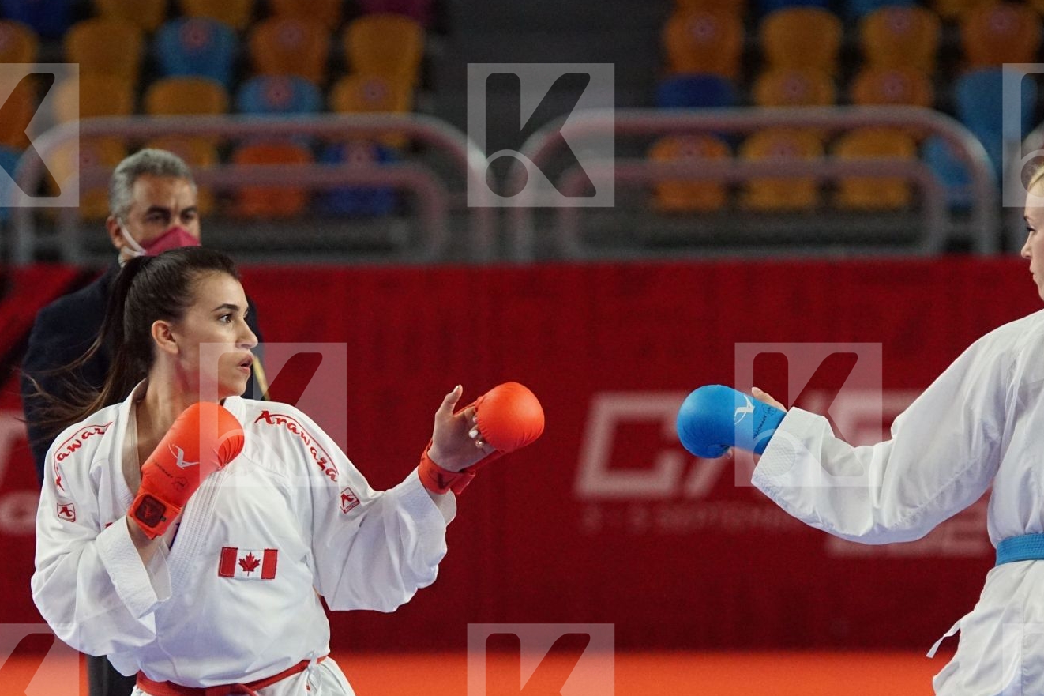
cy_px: 415
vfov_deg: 4.8
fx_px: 8292
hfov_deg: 7.2
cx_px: 541
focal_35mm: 286
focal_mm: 140
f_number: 2.8
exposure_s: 1/2000
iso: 3200
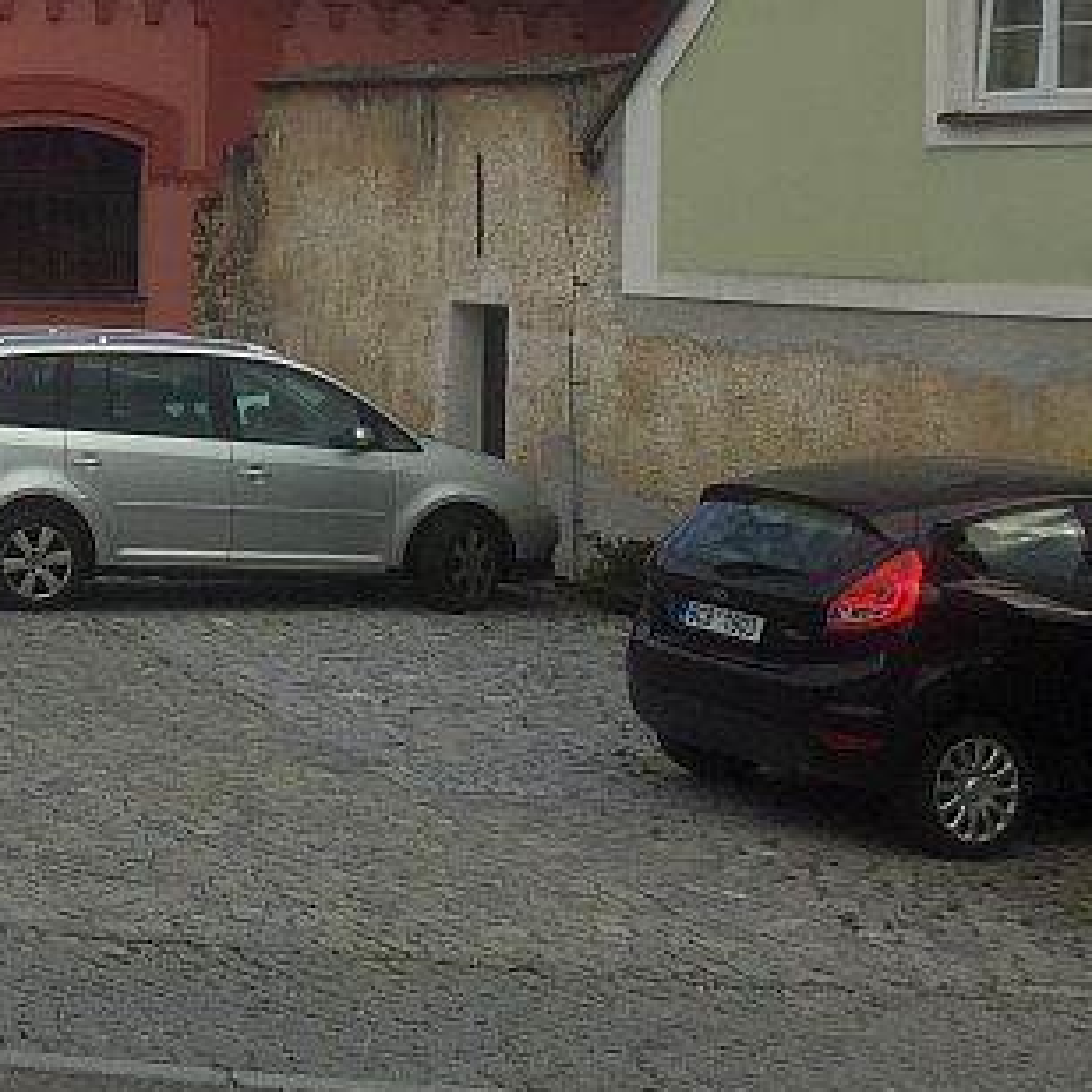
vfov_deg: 20.1
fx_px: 3034
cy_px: 166
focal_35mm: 85
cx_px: -265
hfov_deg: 19.1
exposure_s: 1/732
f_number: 2.2
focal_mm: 4.15
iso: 32
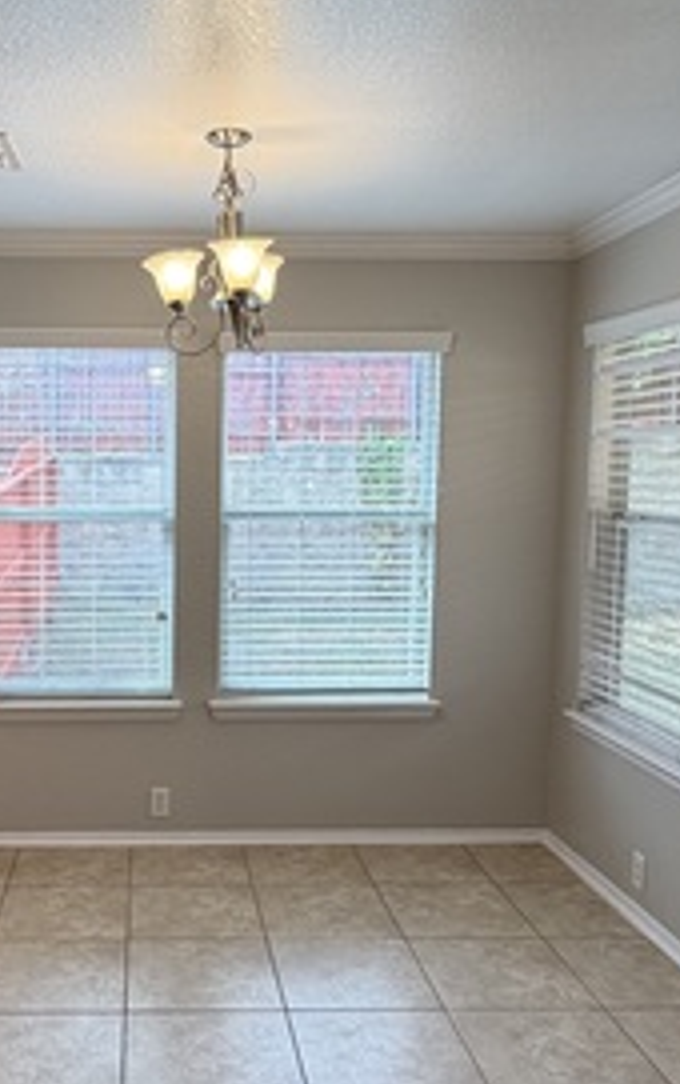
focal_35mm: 35
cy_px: 588
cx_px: 164
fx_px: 1035
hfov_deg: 35.5
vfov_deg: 55.2
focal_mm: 2.22
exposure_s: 1/120
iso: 100
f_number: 2.2
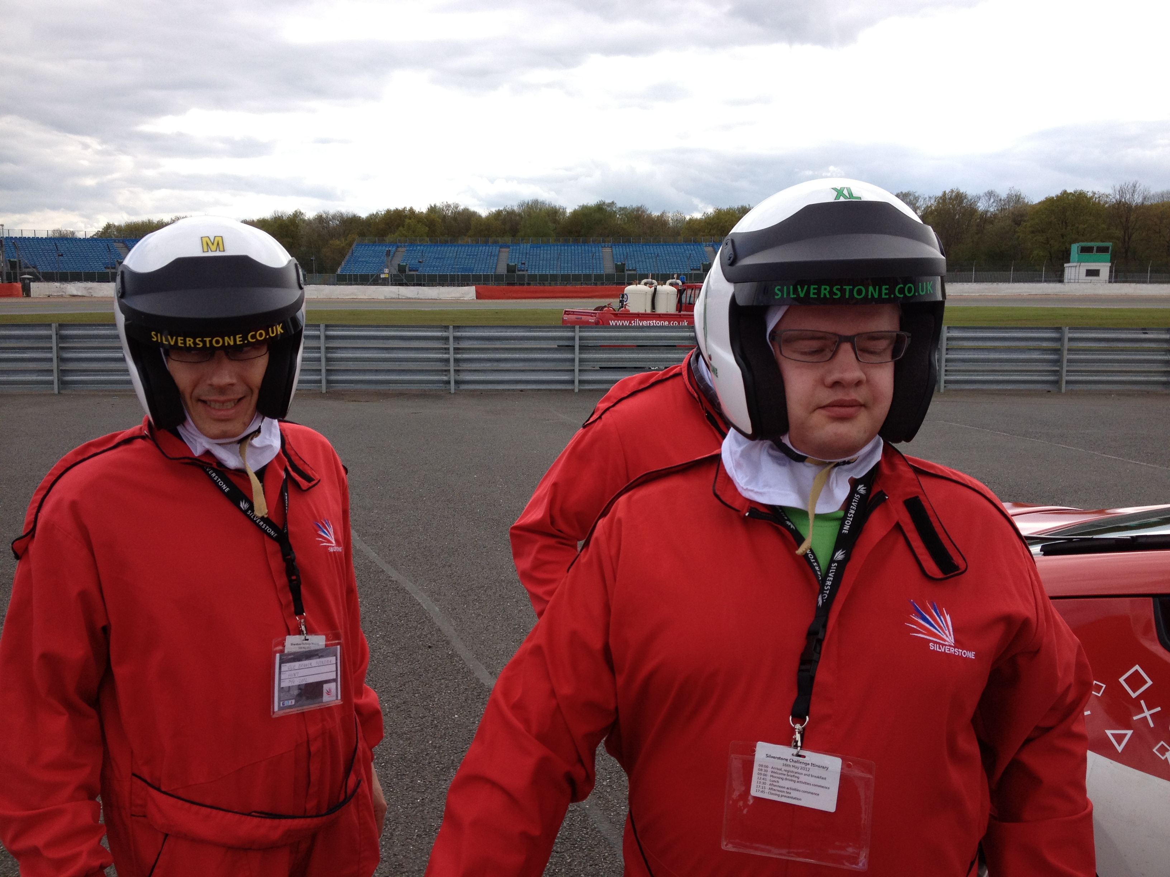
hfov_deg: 52.6
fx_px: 1183
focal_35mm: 35
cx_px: 585
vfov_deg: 40.7
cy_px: 438
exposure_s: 1/1082
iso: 64
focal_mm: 4.28
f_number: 2.4
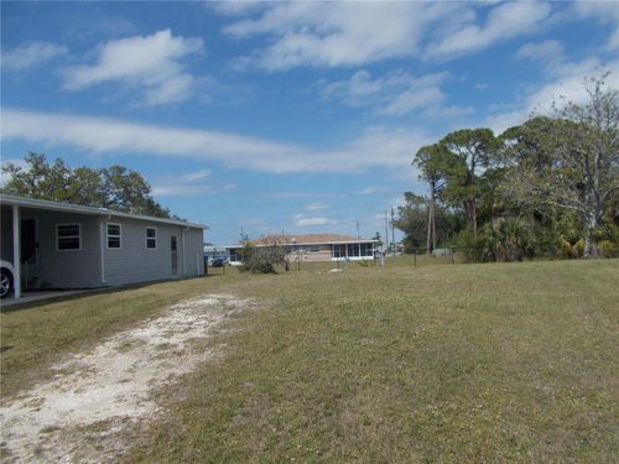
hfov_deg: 67.3
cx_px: 310
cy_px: 232
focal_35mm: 26
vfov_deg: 53.1
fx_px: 465
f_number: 8
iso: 80
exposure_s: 1/320
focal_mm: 4.6
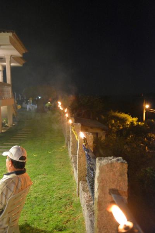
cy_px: 116
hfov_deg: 31.9
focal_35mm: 42
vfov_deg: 46.4
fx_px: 271
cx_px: 78
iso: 6400
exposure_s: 1/30
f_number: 2.8
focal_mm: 42
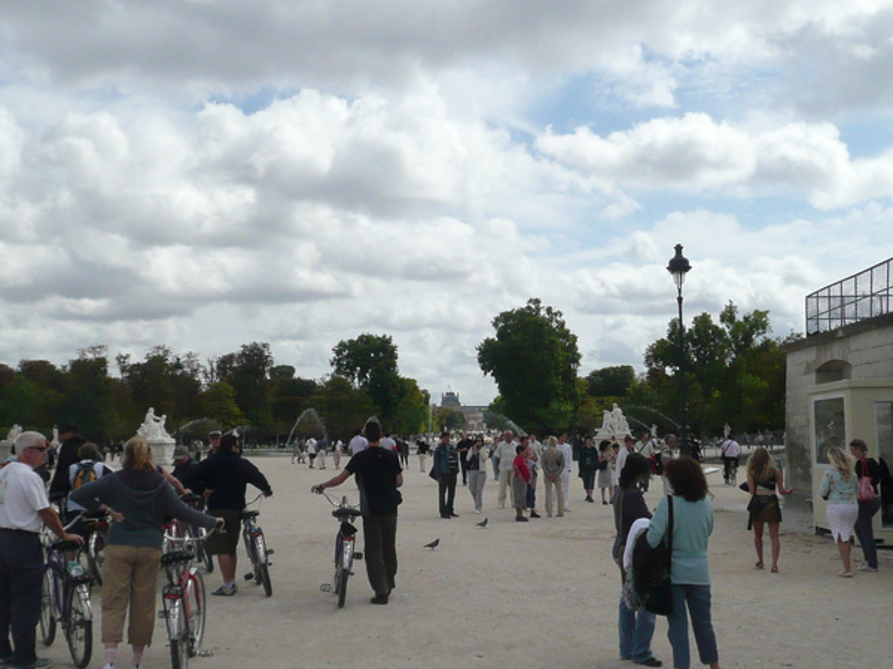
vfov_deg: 34.3
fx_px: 1083
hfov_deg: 44.8
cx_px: 446
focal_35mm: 42
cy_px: 334
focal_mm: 4.6
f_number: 8
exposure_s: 1/640
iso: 200
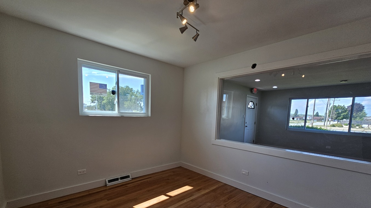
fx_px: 148
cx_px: 184
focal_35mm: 15
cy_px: 129
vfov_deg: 69.5
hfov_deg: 103.0
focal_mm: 2.2
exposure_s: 1/253
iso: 64
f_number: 2.2
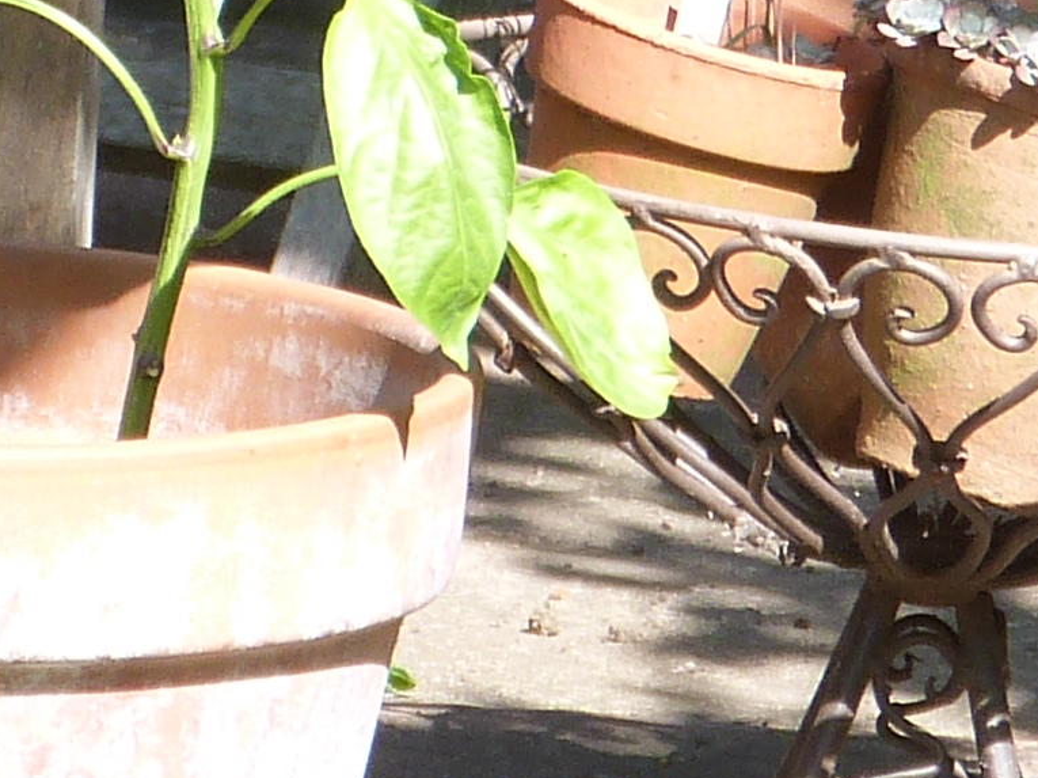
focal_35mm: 1172
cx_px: 342
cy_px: -849
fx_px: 35127
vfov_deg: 1.3
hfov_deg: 1.7
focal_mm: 40.4
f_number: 4
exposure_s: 1/160
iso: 100
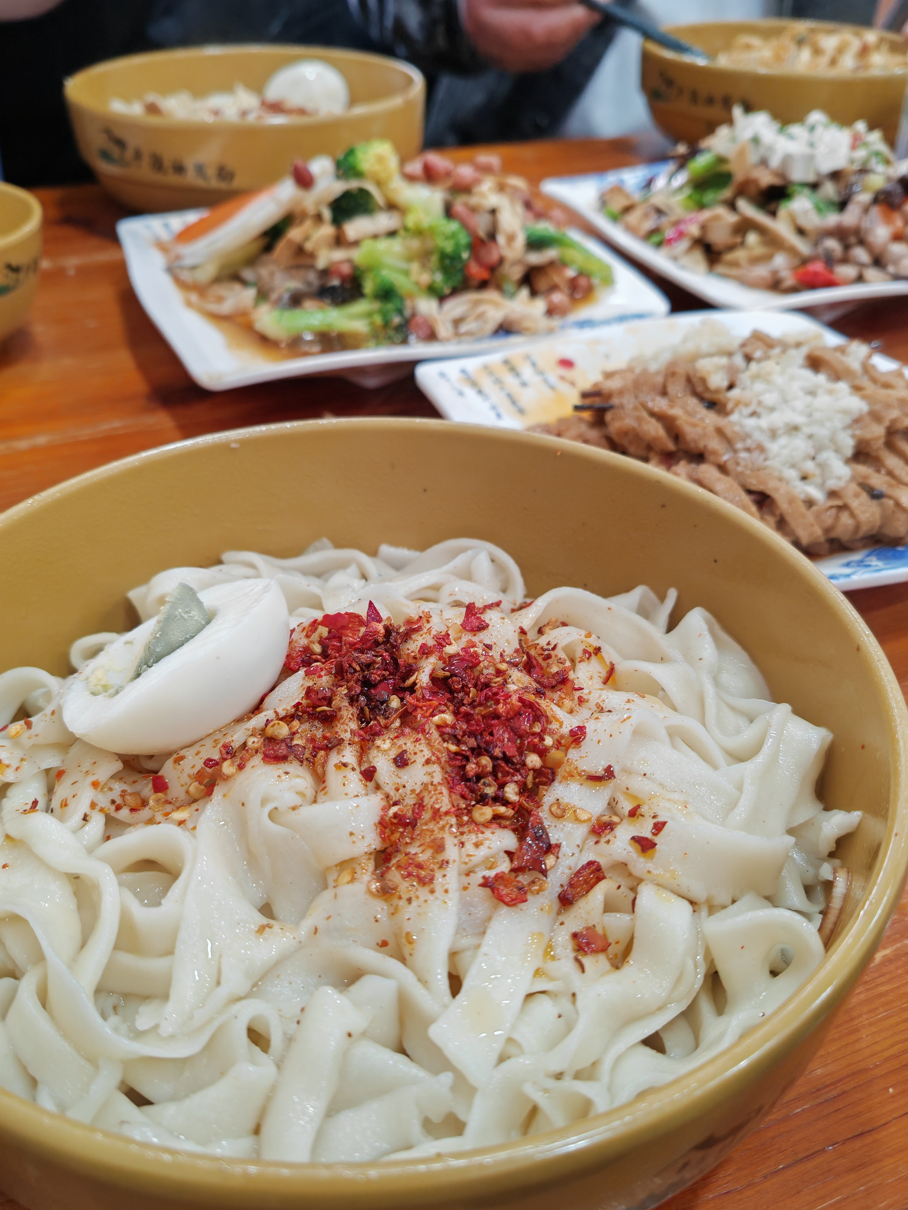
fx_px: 1049
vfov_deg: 60.0
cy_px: 627
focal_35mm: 30
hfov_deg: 46.8
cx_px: 453
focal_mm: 6.12
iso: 1000
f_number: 1.9
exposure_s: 1/100
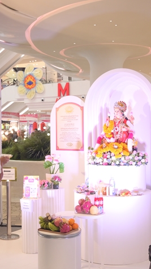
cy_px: 136
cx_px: 66
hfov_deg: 21.5
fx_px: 398
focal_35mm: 56
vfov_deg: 37.2
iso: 1000
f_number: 4
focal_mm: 35
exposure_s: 1/200
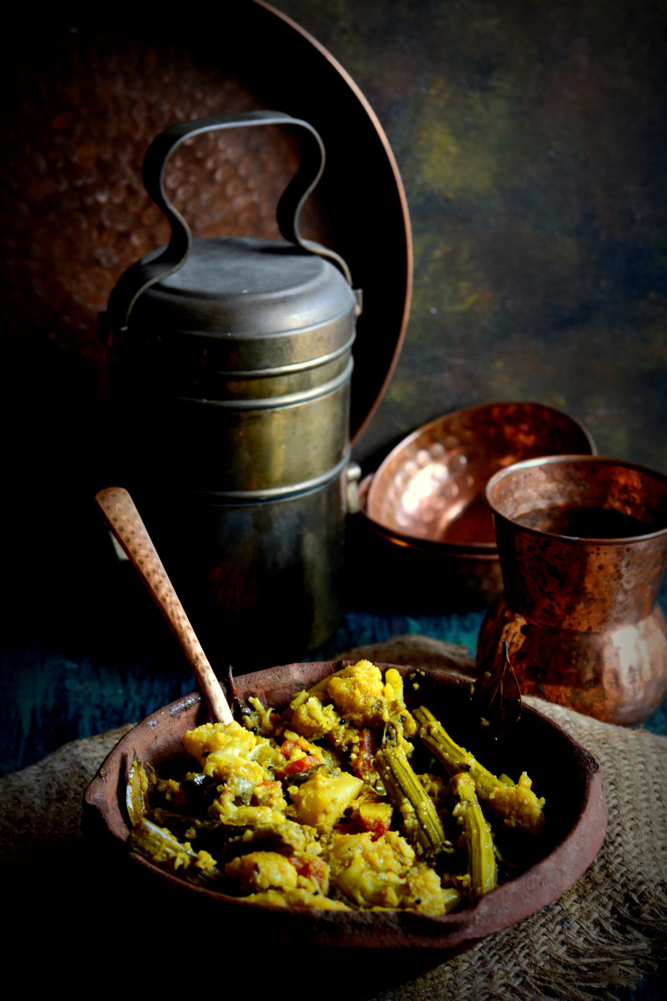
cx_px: 334
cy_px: 500
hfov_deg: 18.2
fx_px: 2084
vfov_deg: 27.0
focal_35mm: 75
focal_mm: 50
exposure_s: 1/100
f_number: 5
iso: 400
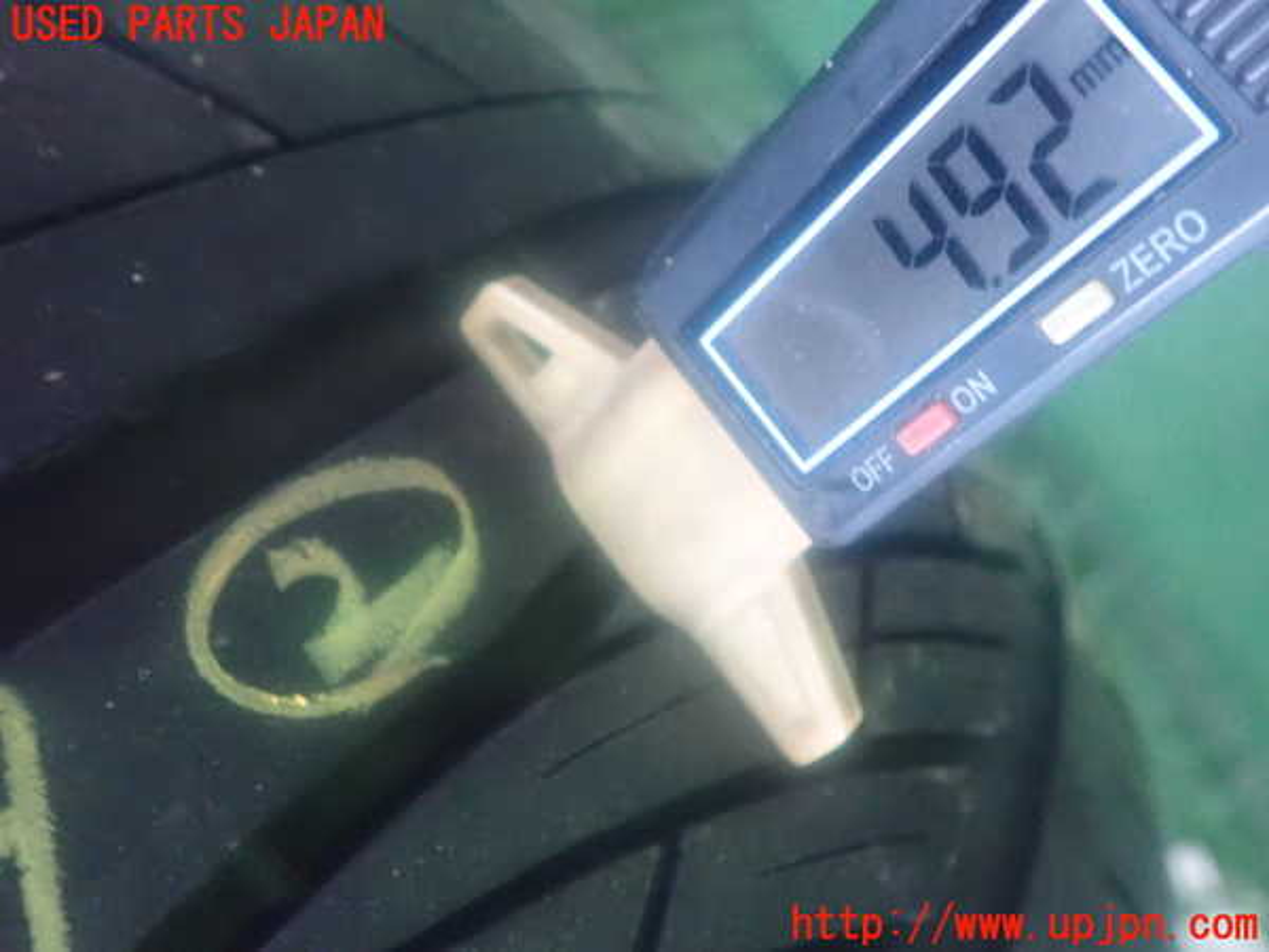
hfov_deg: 60.0
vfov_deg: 46.8
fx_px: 1100
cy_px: 476
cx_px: 634
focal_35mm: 30
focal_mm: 5.5
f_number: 2.3
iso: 1600
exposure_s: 1/30
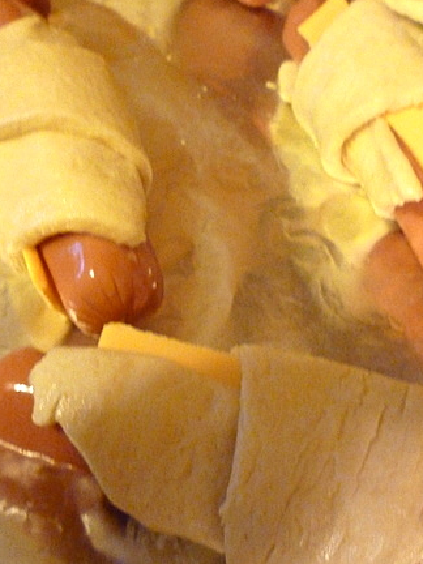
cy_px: 253
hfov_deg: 33.6
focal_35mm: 43
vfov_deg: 43.8
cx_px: 228
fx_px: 701
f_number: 3.3
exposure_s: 1/15
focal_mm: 5.2
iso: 800
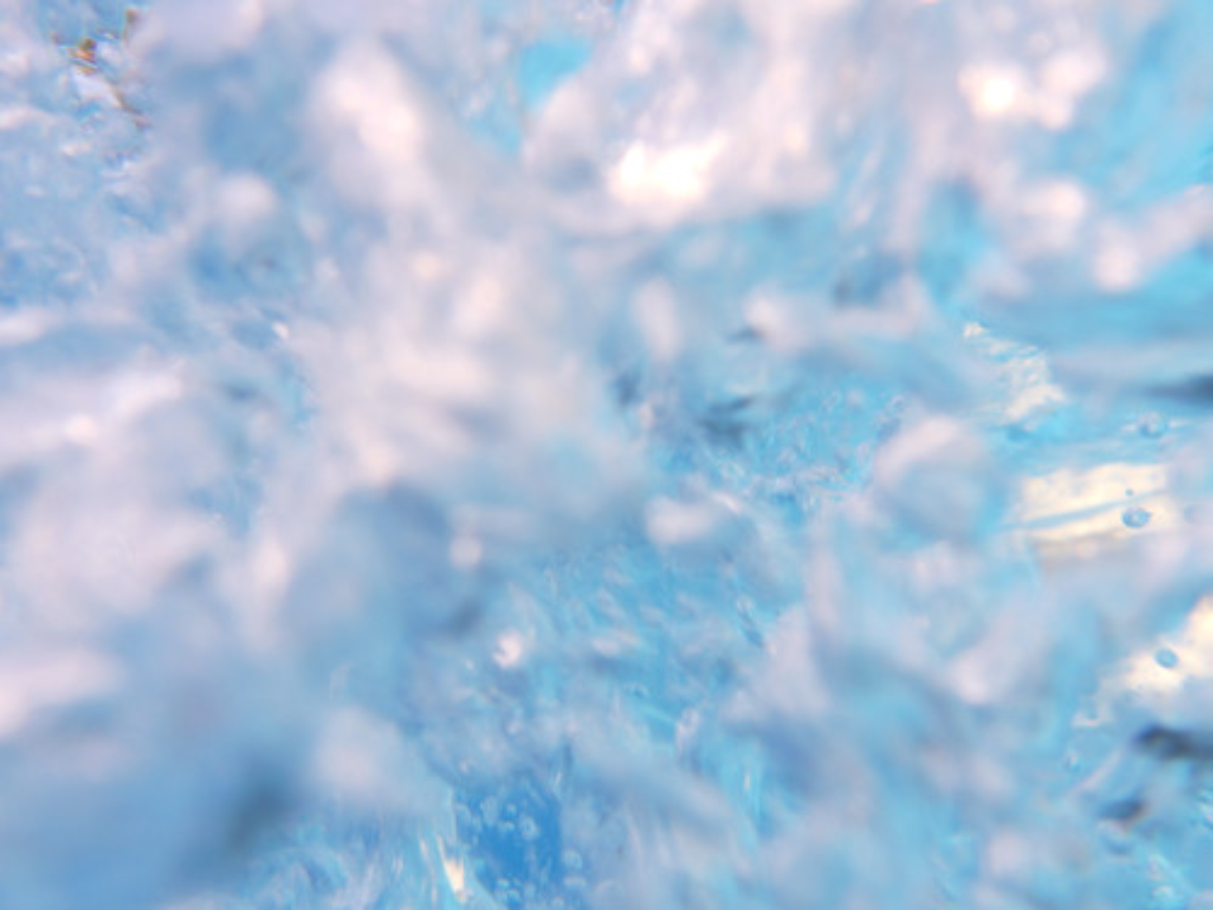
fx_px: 981
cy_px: 455
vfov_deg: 49.7
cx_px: 606
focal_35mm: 28
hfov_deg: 63.4
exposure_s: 1/250
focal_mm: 4.9
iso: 80
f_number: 3.3
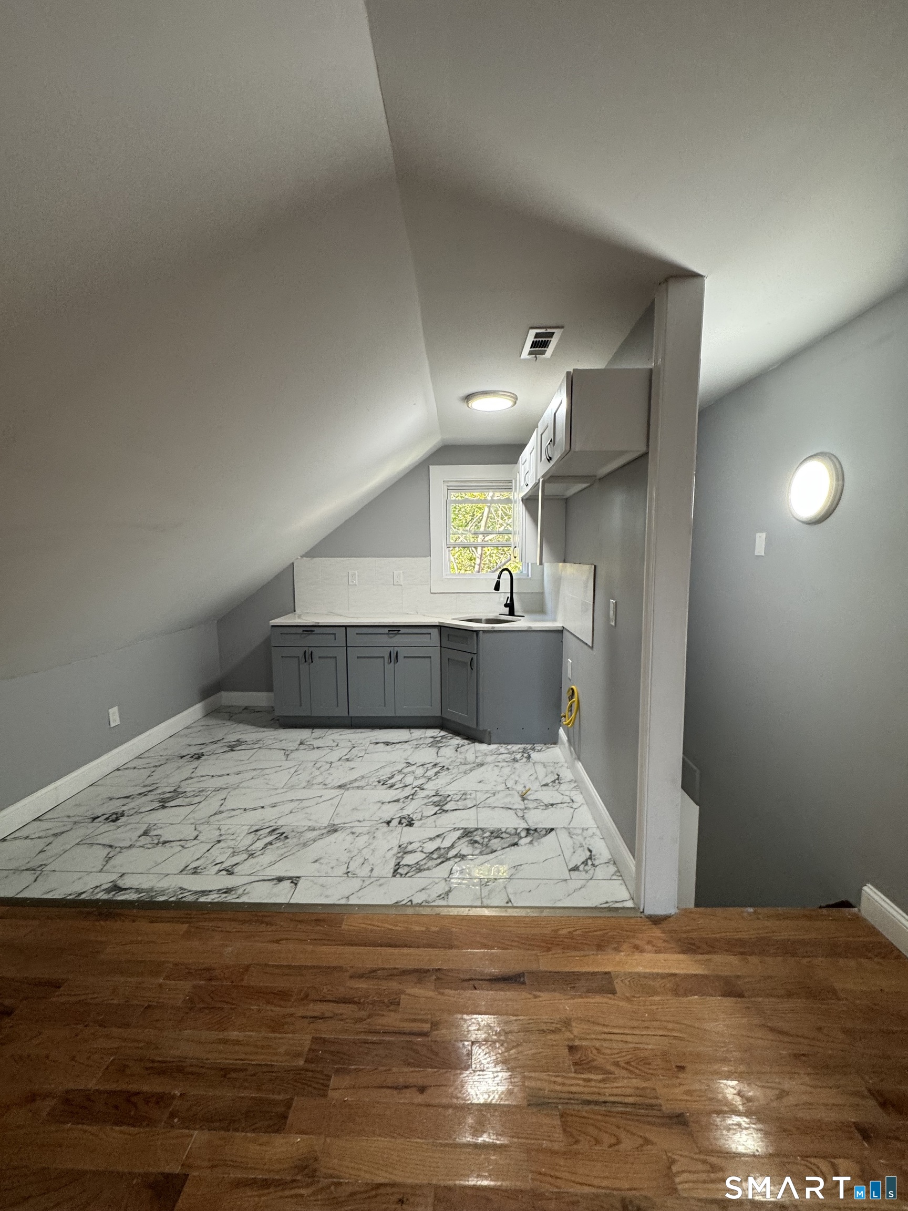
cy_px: 606
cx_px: 454
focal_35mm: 14
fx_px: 490
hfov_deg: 85.7
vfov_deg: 102.1
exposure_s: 1/60
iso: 160
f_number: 2.2
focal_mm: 2.22
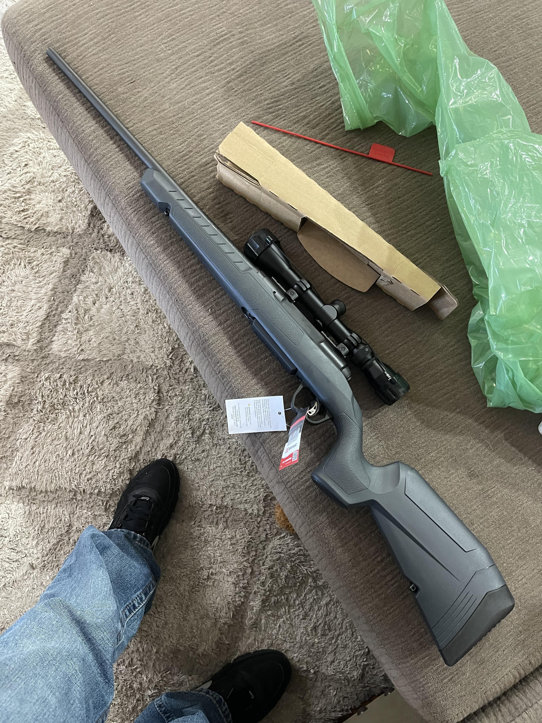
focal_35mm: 25
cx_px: 271
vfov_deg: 69.4
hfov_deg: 54.9
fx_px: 522
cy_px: 362
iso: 500
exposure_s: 1/30
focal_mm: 5.1
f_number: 1.6
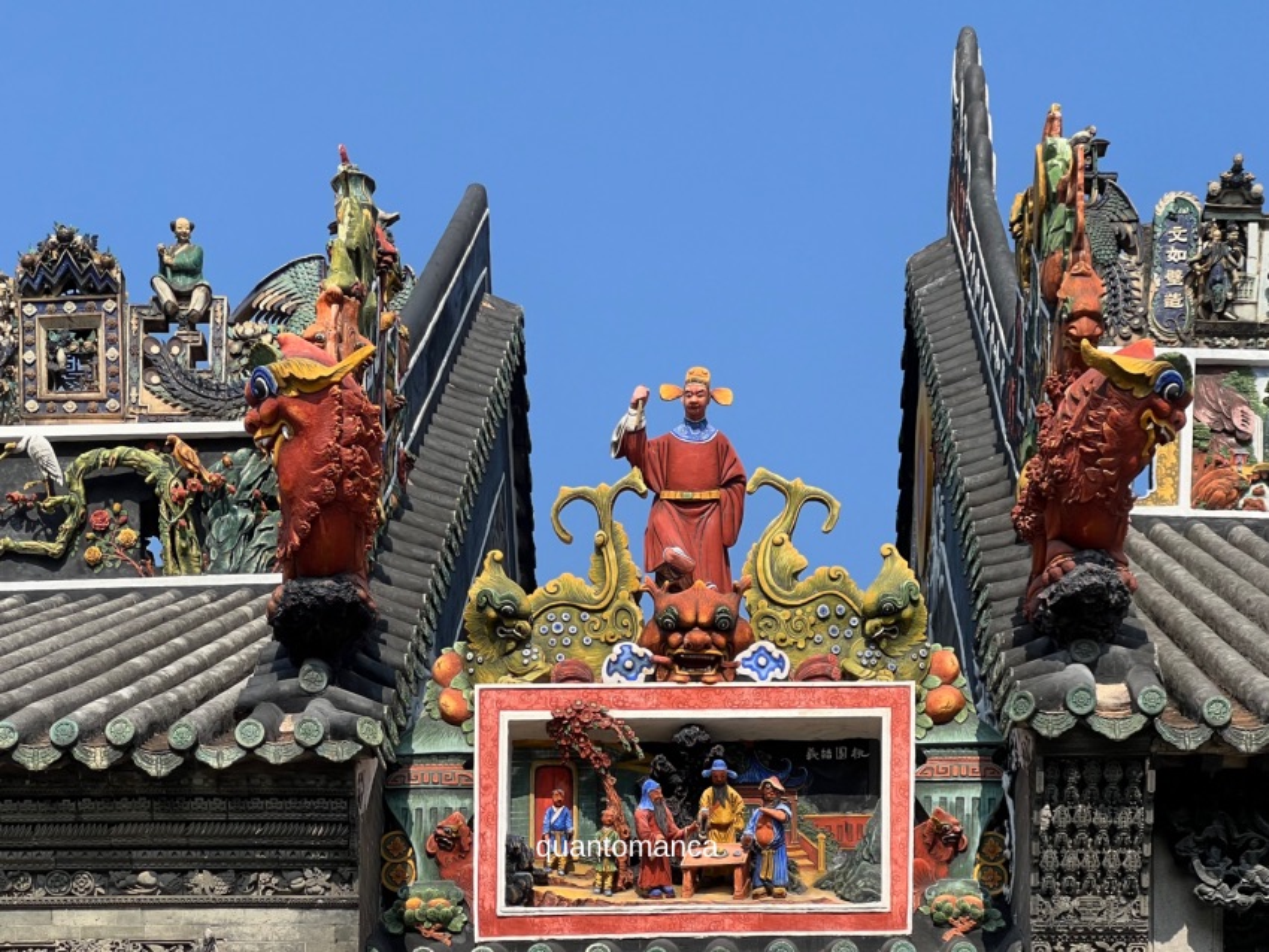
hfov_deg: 25.3
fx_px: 2824
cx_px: 634
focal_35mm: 77
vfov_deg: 19.1
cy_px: 476
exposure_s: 1/598
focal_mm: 9
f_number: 2.8
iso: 32
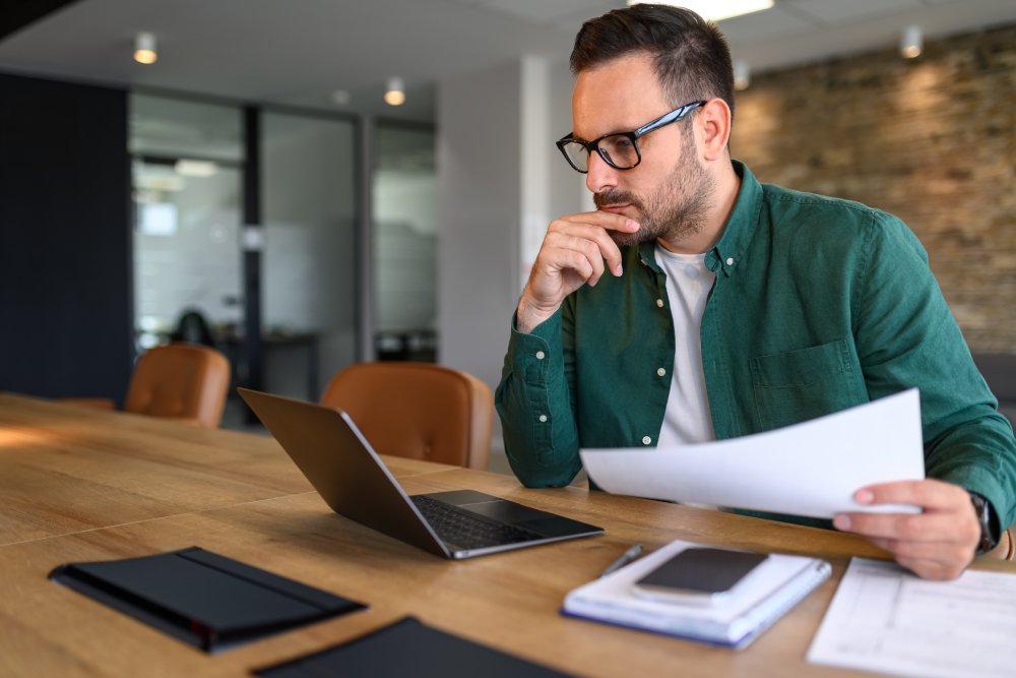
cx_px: 508
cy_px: 339
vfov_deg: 37.9
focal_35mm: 35
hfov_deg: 54.4
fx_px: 988
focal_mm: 35
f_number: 1.8
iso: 72
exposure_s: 1/125
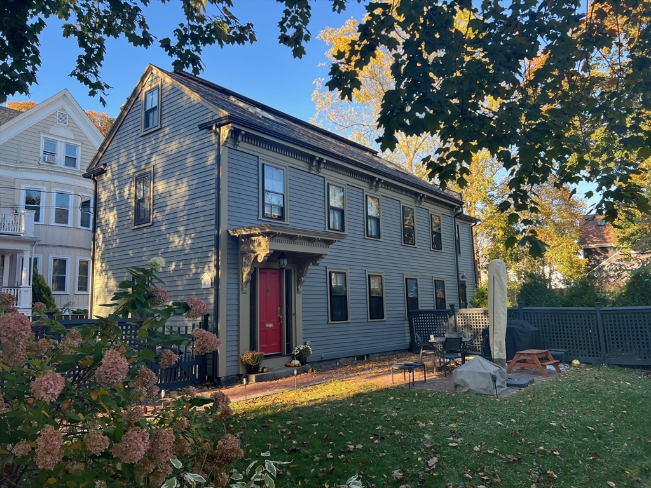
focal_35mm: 26
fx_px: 489
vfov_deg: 53.1
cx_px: 326
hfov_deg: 67.3
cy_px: 244
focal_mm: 5.7
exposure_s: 1/364
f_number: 1.5
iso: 50
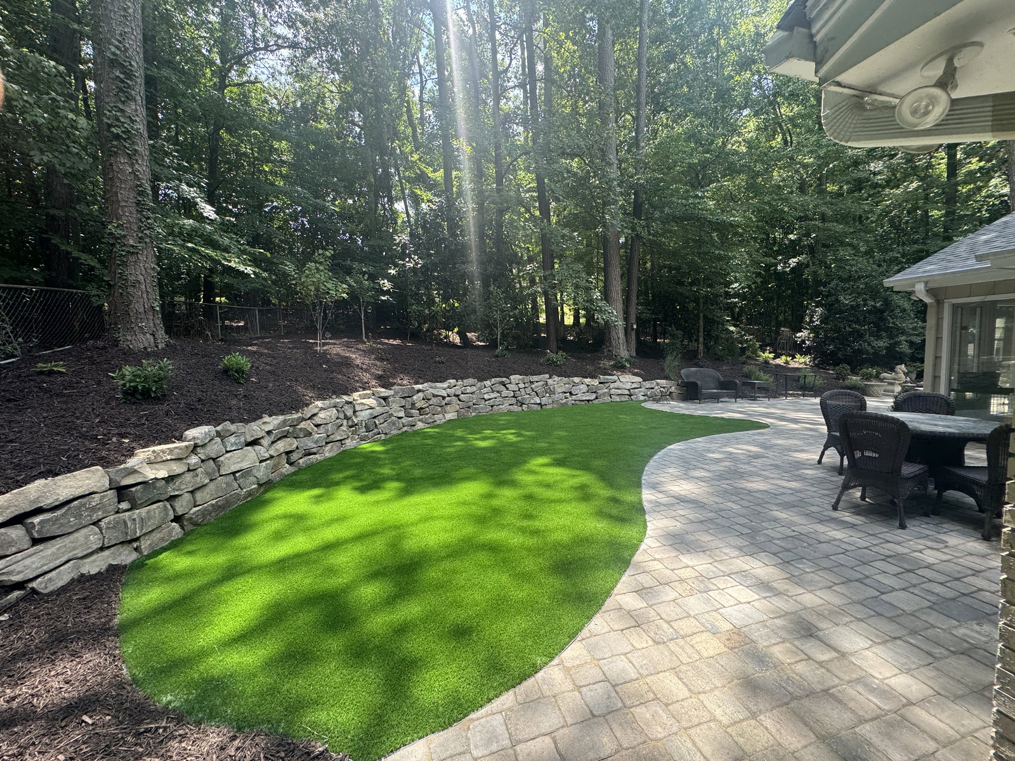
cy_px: 380
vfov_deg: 85.7
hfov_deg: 102.1
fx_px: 411
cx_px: 508
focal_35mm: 14
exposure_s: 1/190
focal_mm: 2.22
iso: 40
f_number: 2.2
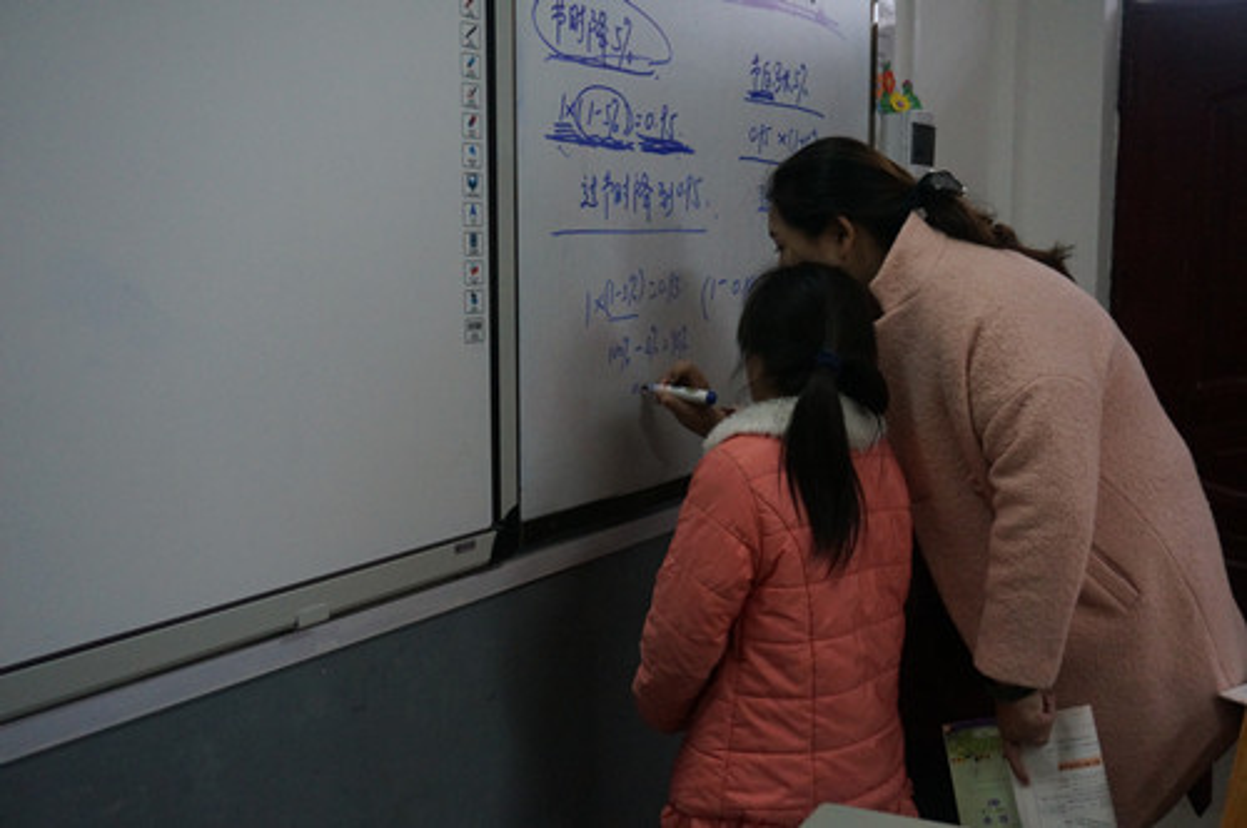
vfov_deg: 32.9
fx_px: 1401
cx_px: 624
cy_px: 414
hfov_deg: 48.0
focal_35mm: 40
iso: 2000
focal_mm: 27
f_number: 4.5
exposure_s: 1/60
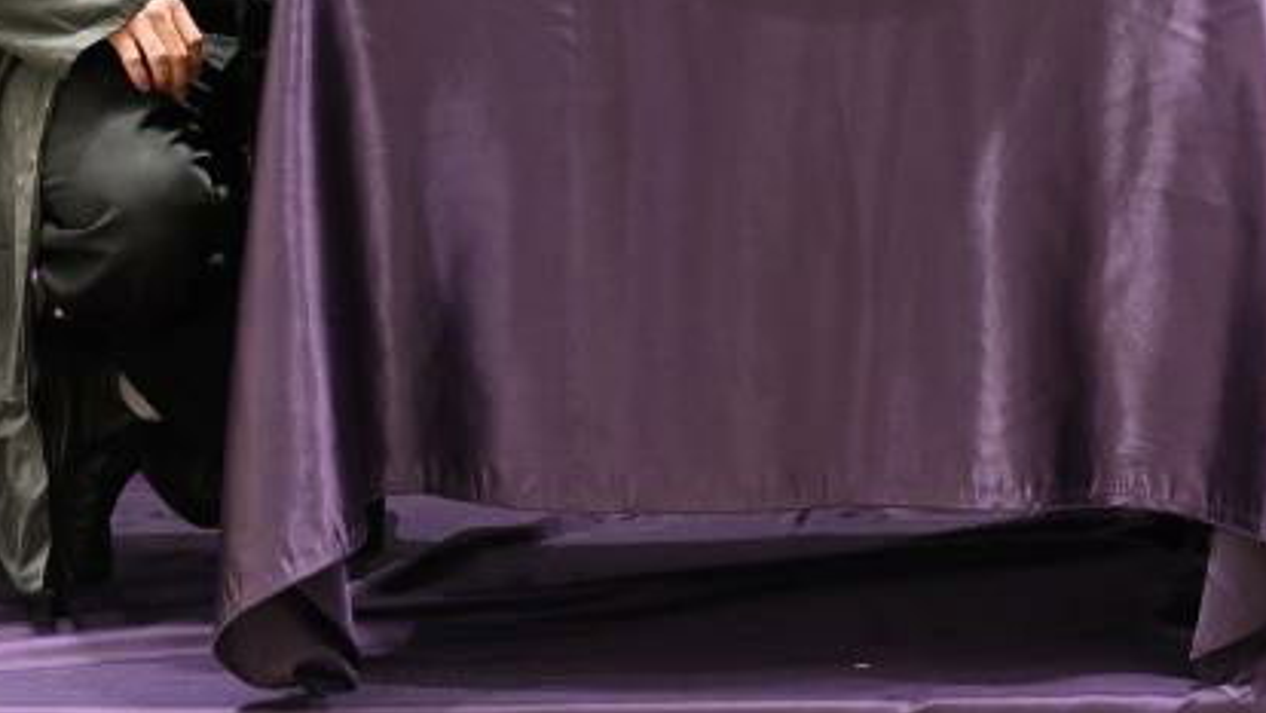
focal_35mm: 101
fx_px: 3391
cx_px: 615
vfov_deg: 11.6
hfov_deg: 21.1
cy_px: -243
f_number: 5
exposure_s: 1/160
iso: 4000
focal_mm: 39
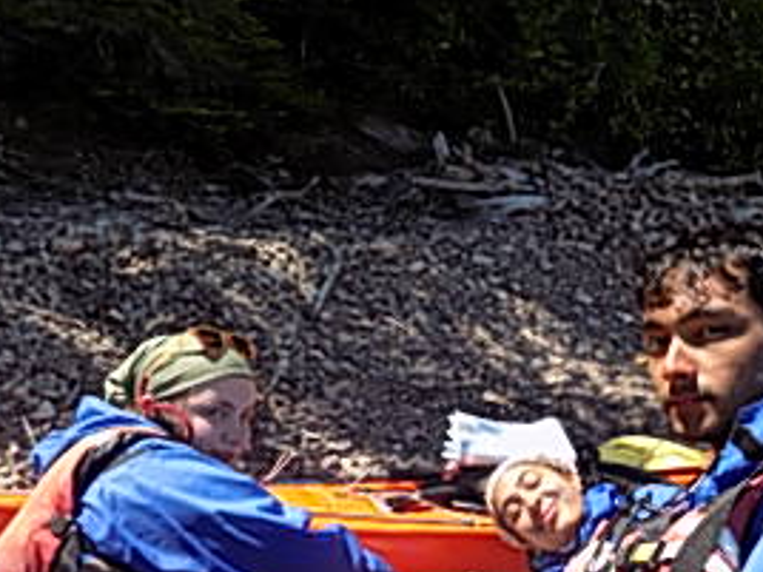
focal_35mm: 55
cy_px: 472
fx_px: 1212
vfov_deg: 26.0
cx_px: 507
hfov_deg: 34.6
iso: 80
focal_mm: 4
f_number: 3.1
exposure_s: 1/640
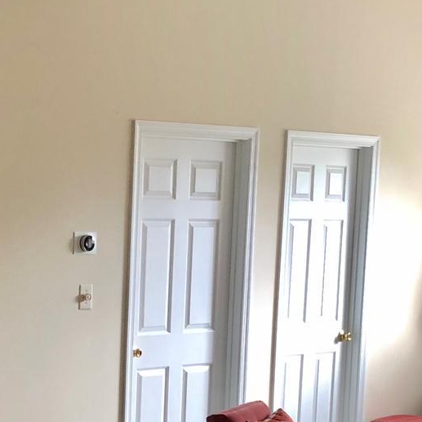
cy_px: 413
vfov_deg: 17.4
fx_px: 1352
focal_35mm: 98
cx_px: 10
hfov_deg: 17.4
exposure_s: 1/24
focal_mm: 4
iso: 40
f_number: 1.8
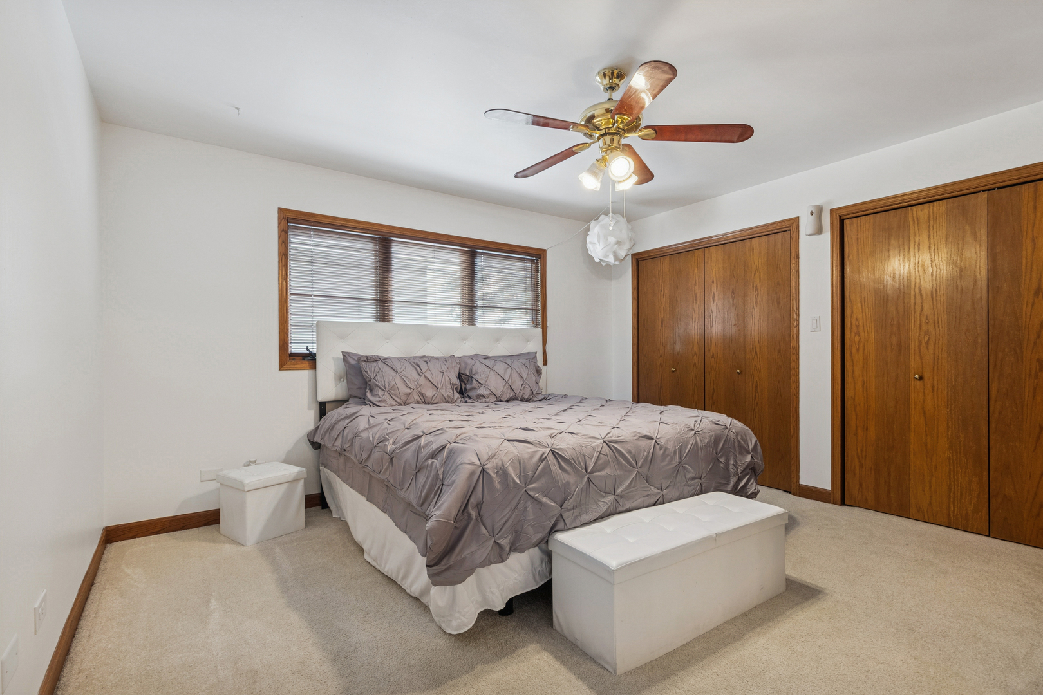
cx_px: 522
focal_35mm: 15
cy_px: 348
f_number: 8
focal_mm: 10.5
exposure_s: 1/20
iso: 250
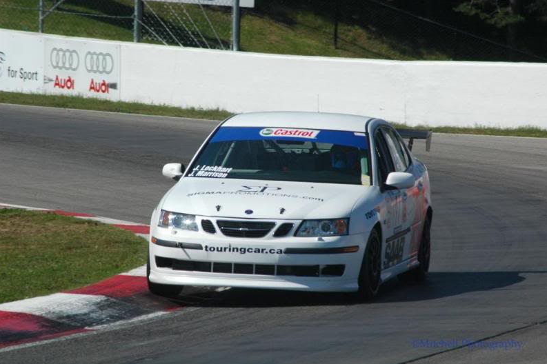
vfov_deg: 3.6
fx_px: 5741
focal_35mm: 378
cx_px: 275
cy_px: 182
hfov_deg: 5.5
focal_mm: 250
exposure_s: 1/400
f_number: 11
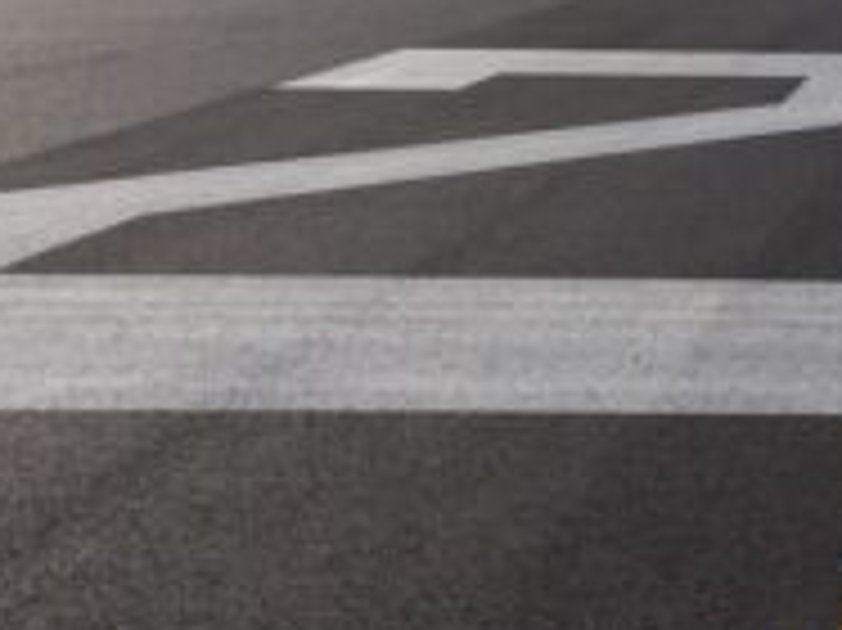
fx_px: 2625
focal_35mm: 108
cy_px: -76
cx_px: 1036
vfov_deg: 13.4
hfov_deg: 17.3
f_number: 2.2
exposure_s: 1/5650
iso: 32
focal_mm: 4.15
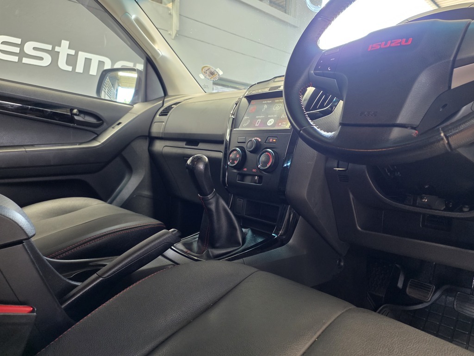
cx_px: 237
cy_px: 178
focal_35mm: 23
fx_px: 315
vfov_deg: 58.9
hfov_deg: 73.9
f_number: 1.7
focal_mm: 6.25
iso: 640
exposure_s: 1/100
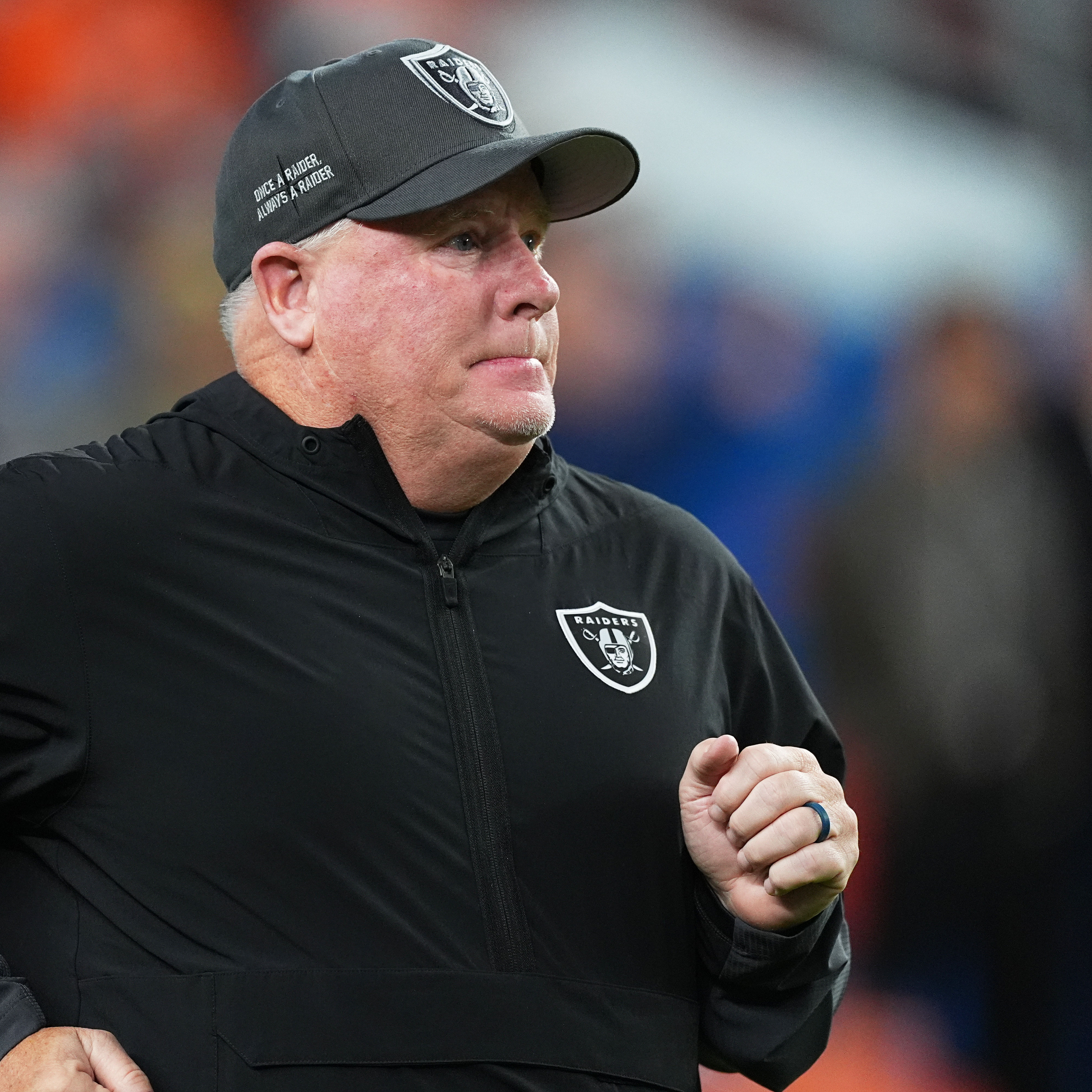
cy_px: 546
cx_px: 341
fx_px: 27339
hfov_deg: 2.3
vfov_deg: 2.3
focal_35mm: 766
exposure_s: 1/2000
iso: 4000
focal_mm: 600
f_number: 4
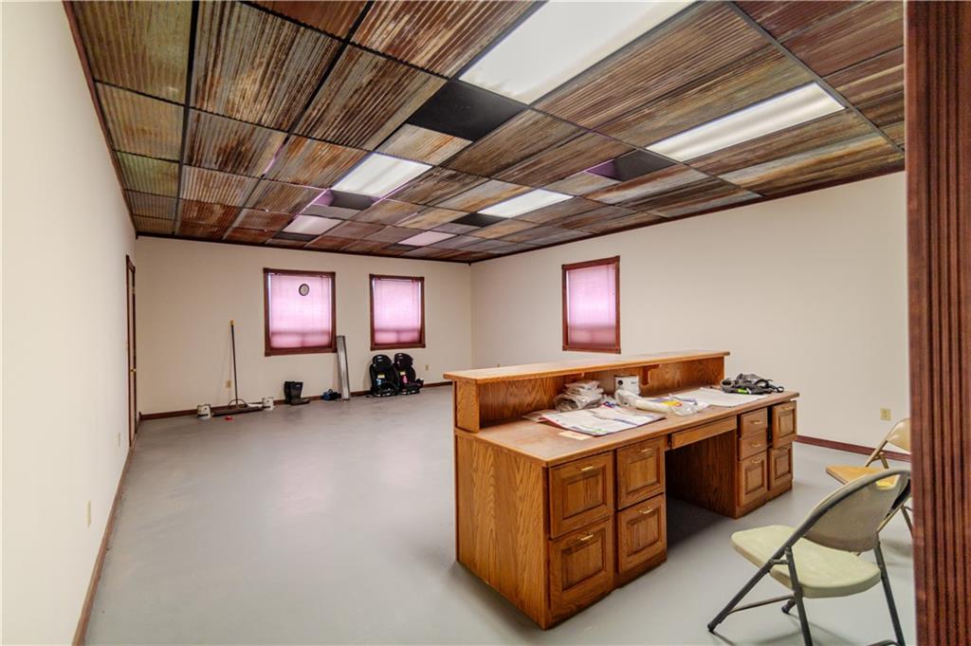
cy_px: 323
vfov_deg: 73.7
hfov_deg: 96.8
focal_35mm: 16
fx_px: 431
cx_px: 486
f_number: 2.8
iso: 400
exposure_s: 1/250
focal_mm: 16
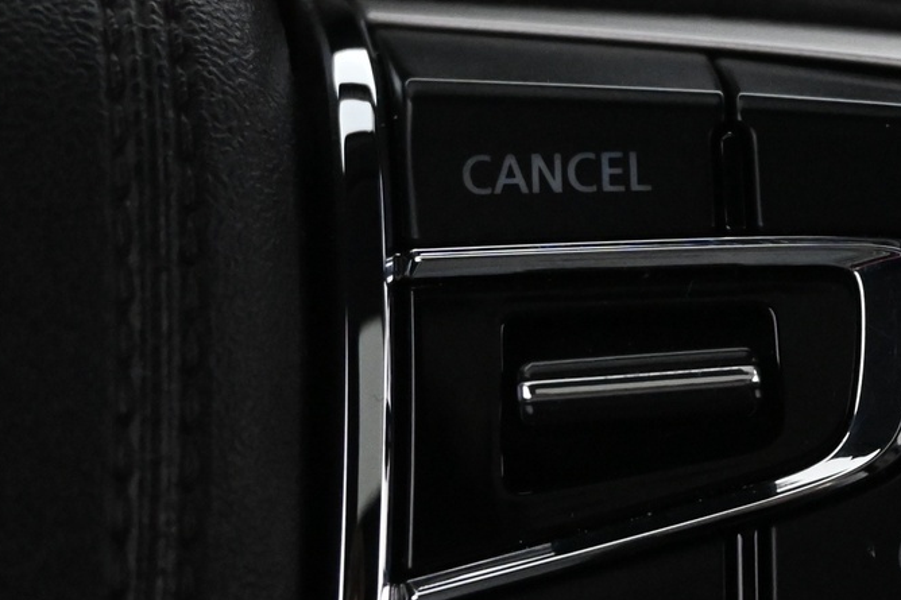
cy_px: 458
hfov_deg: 17.8
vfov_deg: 11.9
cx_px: 662
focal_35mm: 115
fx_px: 2867
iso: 5600
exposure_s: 1/50
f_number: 5
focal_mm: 31.5
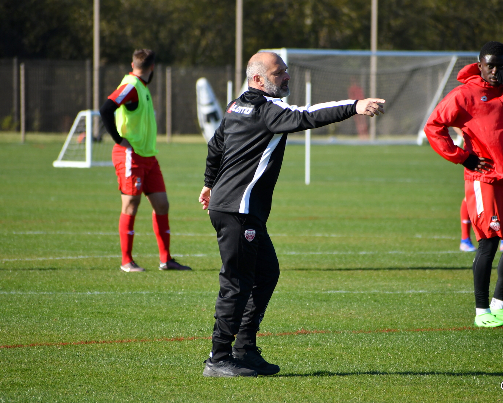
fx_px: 6060
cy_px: 201
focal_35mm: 407
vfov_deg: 3.8
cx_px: 256
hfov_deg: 4.8
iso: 400
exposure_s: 1/1600
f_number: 6
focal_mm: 240
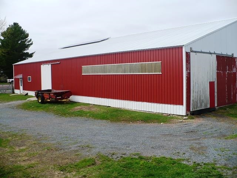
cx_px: 118
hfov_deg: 50.1
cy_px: 89
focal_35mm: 37
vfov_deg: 38.7
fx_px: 253
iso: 100
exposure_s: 1/200
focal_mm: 6.1
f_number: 8
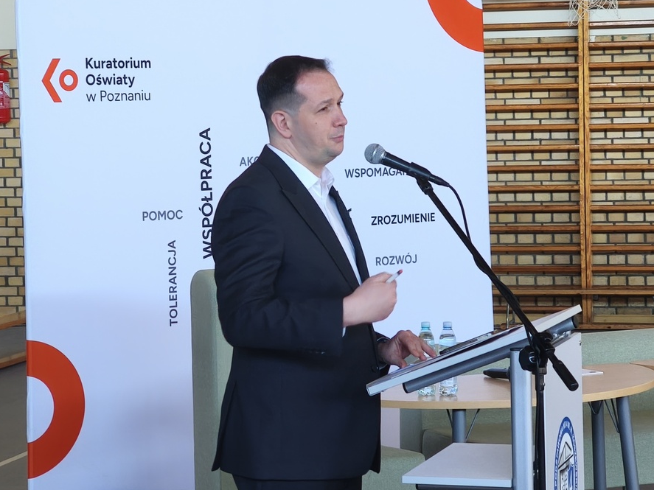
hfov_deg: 14.3
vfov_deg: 10.7
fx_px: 2607
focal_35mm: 138
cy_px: 224
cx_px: 355
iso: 1250
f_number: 2
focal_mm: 8.8
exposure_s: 1/80
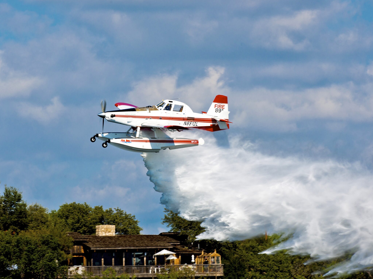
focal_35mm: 362
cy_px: 132
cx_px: 143
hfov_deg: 5.5
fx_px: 3901
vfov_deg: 4.1
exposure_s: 1/400
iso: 200
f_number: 11
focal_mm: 300
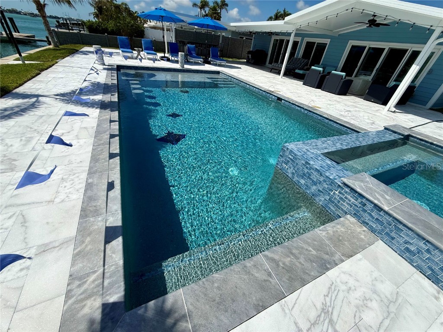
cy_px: 166
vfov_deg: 85.7
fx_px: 179
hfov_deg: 102.1
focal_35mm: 14
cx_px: 222
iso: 50
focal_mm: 2.22
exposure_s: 1/3460
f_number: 2.2
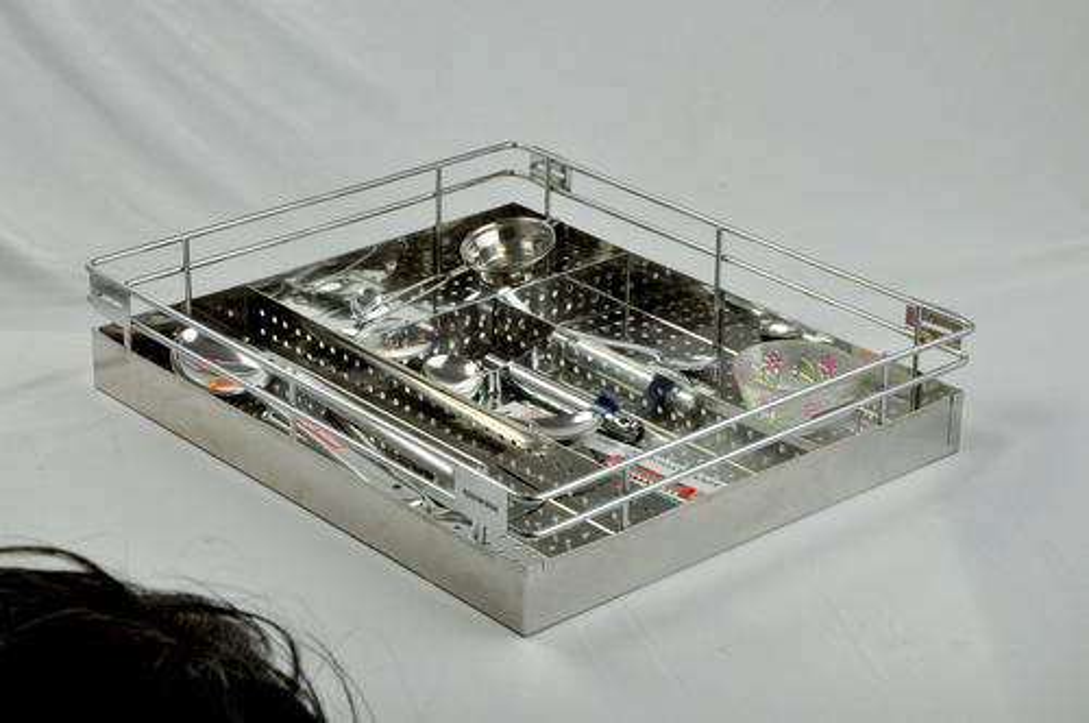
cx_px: 544
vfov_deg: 15.7
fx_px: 2628
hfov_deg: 23.4
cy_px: 362
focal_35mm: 87
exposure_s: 1/125
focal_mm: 58
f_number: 22
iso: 200
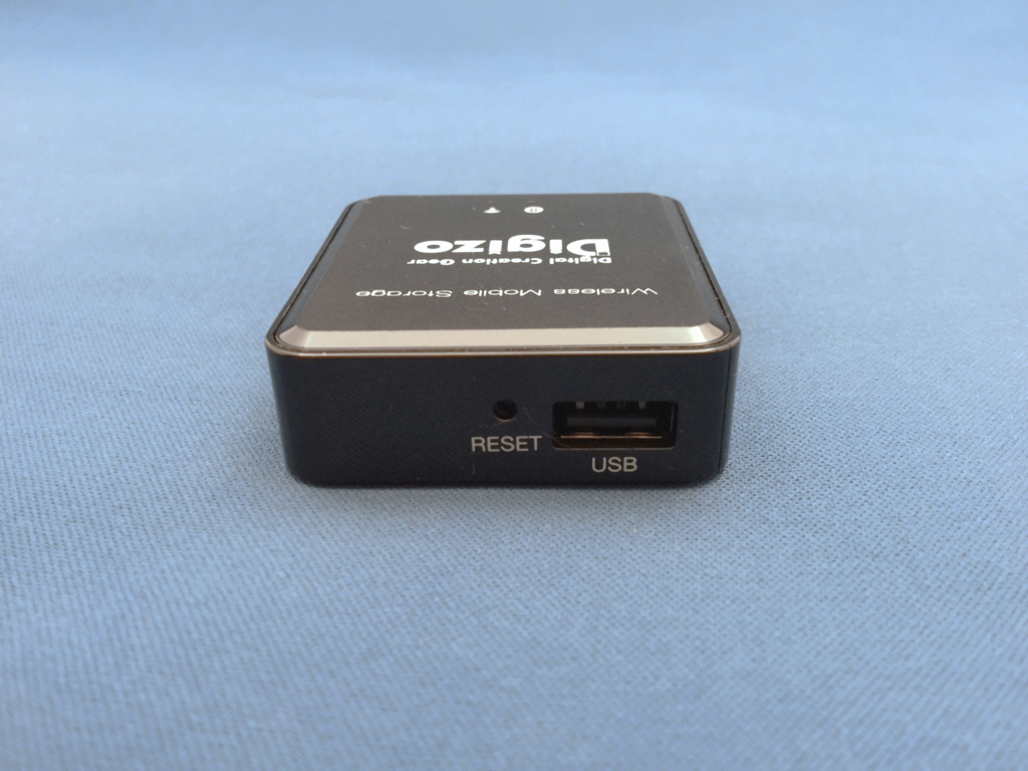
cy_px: 386
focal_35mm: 29
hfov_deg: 61.7
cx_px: 514
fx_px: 861
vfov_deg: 48.2
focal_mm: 4.15
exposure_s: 1/4
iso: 125
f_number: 2.2
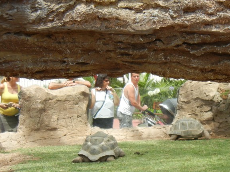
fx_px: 532
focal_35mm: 80
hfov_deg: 24.1
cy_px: 136
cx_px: 182
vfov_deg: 18.3
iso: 160
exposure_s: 1/562
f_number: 3.8
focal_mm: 8.1
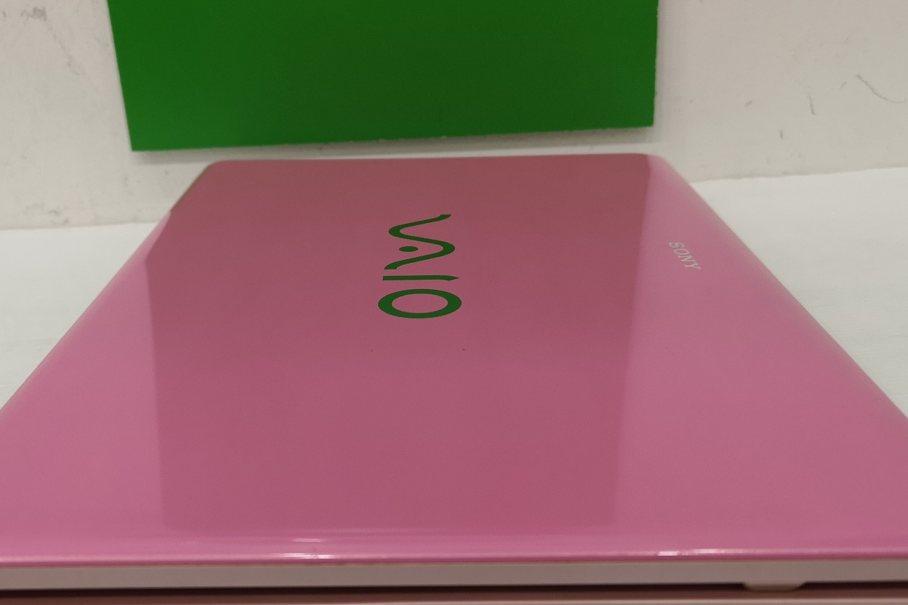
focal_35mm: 41
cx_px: 417
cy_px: 354
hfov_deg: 47.4
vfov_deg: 32.6
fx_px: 1034
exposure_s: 1/50
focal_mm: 3.95
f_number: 1.8
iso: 100
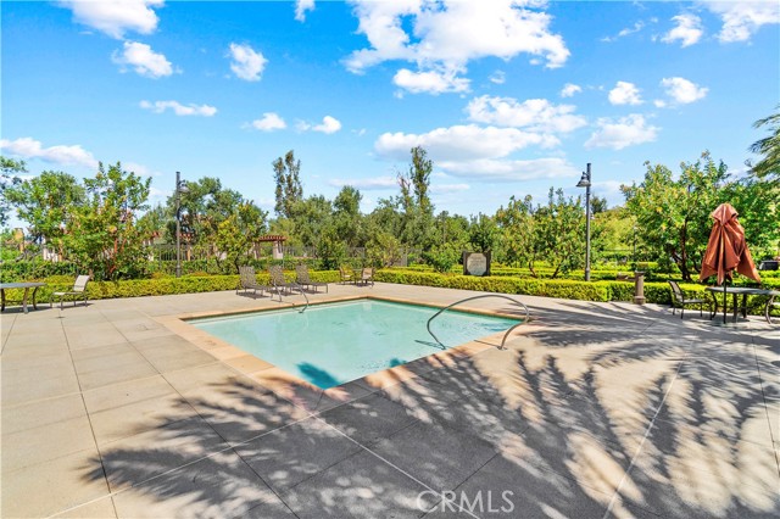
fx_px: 325
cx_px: 390
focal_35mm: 15
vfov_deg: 77.3
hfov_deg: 100.4
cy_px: 260
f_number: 6.3
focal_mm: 10
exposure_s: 1/320
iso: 200
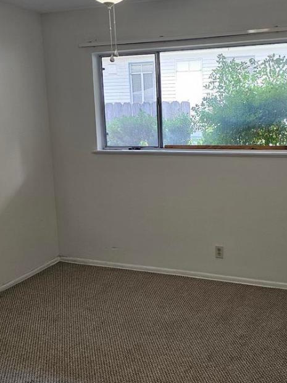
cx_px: 202
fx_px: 420
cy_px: 177
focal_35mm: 38
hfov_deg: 37.1
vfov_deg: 48.9
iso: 200
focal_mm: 6.3
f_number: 1.7
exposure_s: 1/120
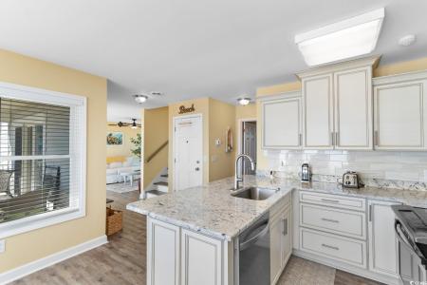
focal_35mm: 15
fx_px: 178
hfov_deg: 100.4
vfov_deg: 77.3
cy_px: 142
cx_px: 214
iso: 100
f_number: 4.5
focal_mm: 10
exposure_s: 1/50
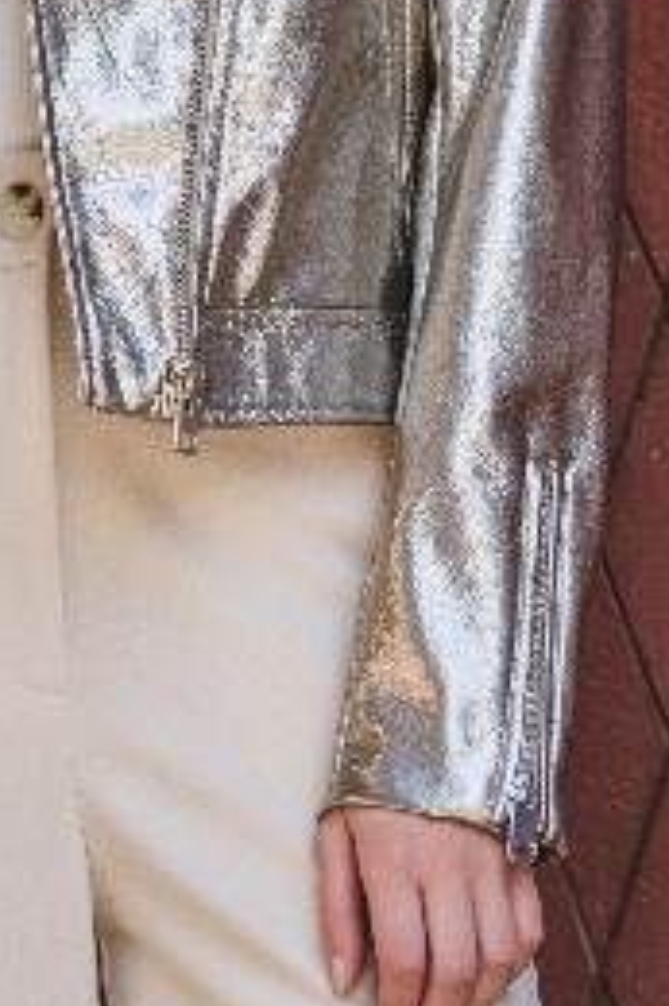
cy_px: -128
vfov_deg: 12.3
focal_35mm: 164
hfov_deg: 8.4
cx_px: 275
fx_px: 4577
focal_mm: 61
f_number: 4
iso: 200
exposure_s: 1/200
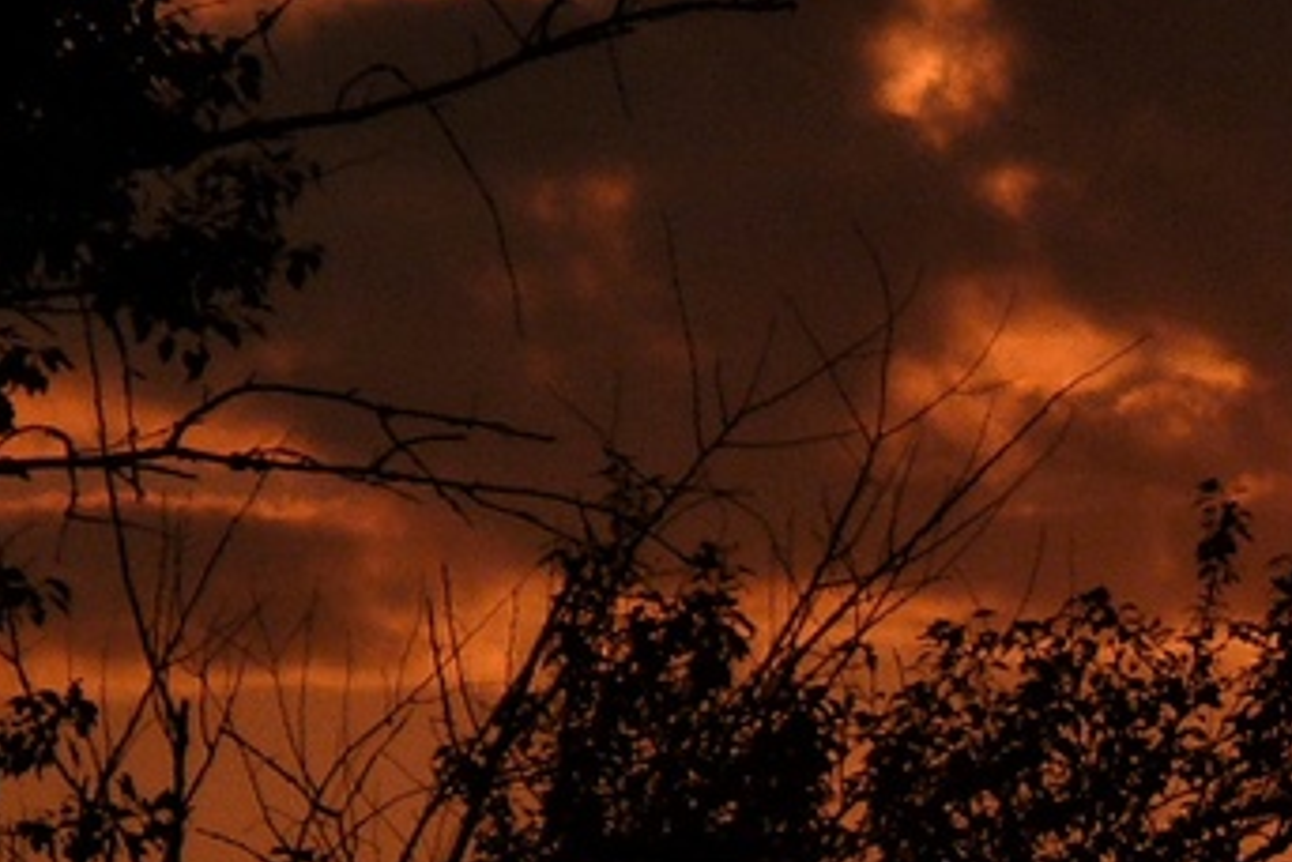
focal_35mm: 1166
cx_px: 2381
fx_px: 41862
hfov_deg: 1.8
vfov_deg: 1.2
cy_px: 1031
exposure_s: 1/800
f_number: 10
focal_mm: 58.2
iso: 100
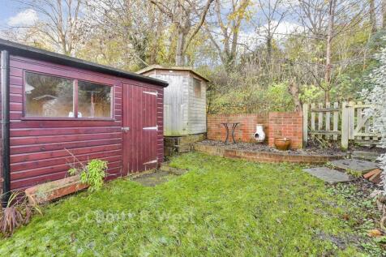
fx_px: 161
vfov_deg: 77.3
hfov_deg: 100.4
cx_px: 193
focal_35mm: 15
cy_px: 128
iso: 160
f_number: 8
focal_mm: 10
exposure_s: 1/15
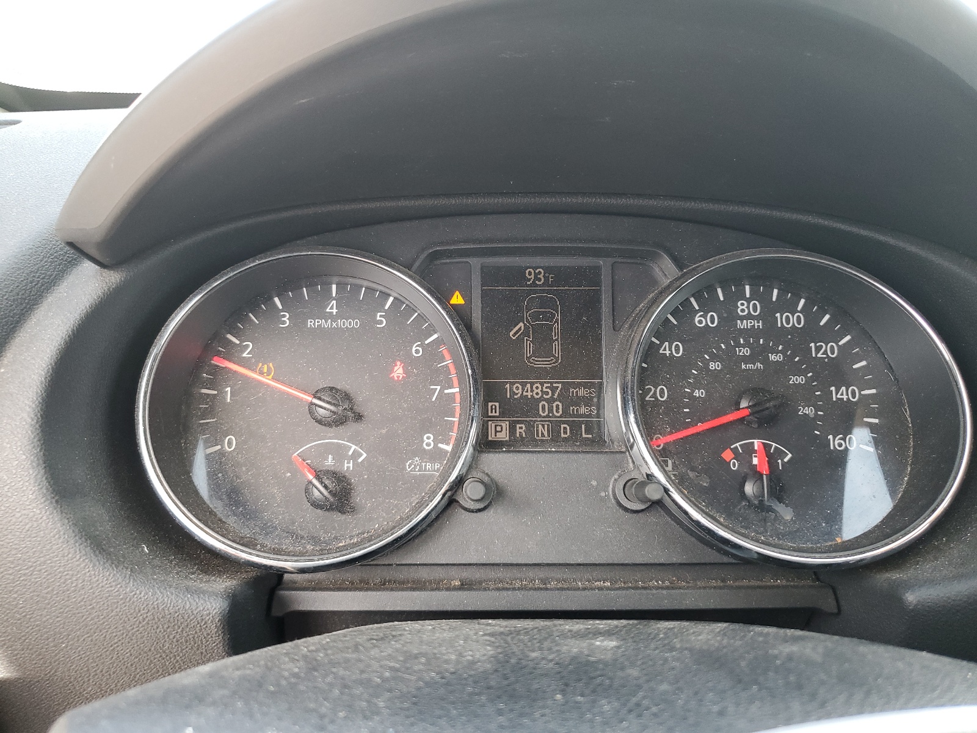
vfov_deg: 53.1
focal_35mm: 26
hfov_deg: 67.3
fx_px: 734
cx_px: 488
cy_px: 366
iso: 87
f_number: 1.5
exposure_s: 1/120
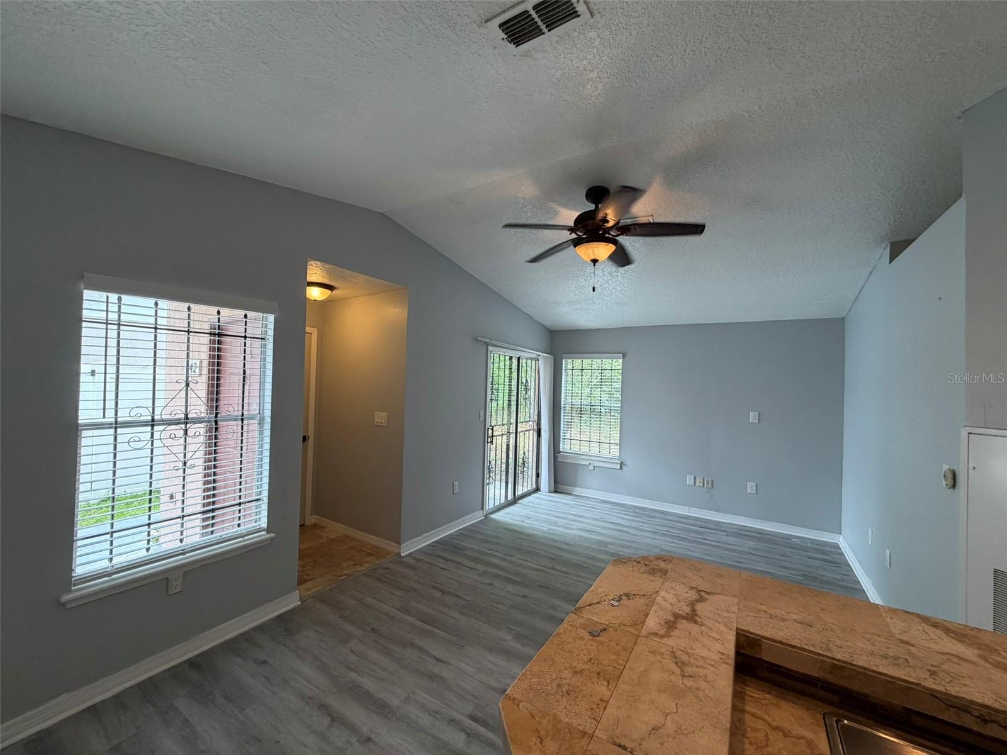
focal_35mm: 14
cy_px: 378
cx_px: 504
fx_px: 407
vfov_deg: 85.7
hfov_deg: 102.1
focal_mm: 2.22
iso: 160
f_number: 2.2
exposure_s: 1/120
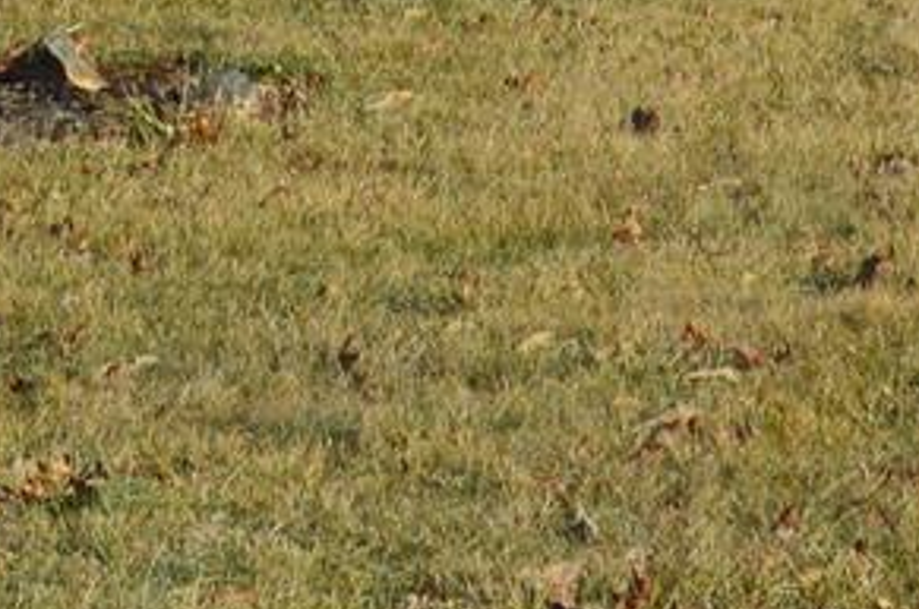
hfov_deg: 5.6
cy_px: -708
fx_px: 9417
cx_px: -95
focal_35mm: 370
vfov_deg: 3.7
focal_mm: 35
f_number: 11
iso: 400
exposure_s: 1/500
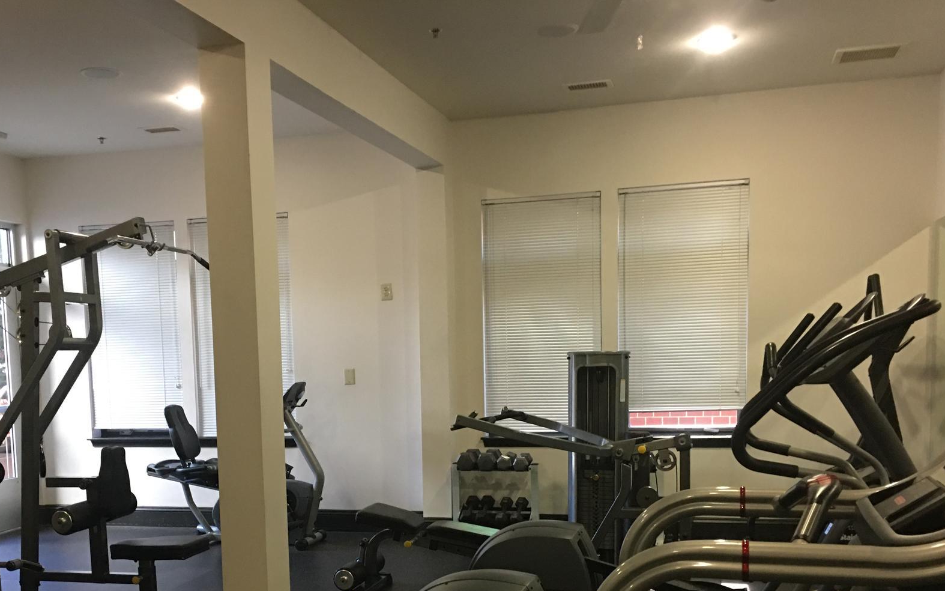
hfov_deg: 49.0
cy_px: 461
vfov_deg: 31.3
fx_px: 1030
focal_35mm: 40
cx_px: 385
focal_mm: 4.15
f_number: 2.2
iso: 100
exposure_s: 1/15
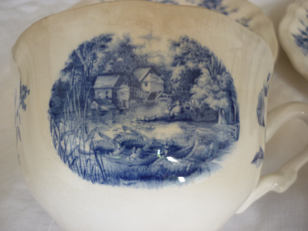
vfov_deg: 42.9
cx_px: 154
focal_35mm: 33
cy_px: 116
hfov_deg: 55.4
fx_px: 294
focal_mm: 5.5
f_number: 2.8
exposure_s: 1/30
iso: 200
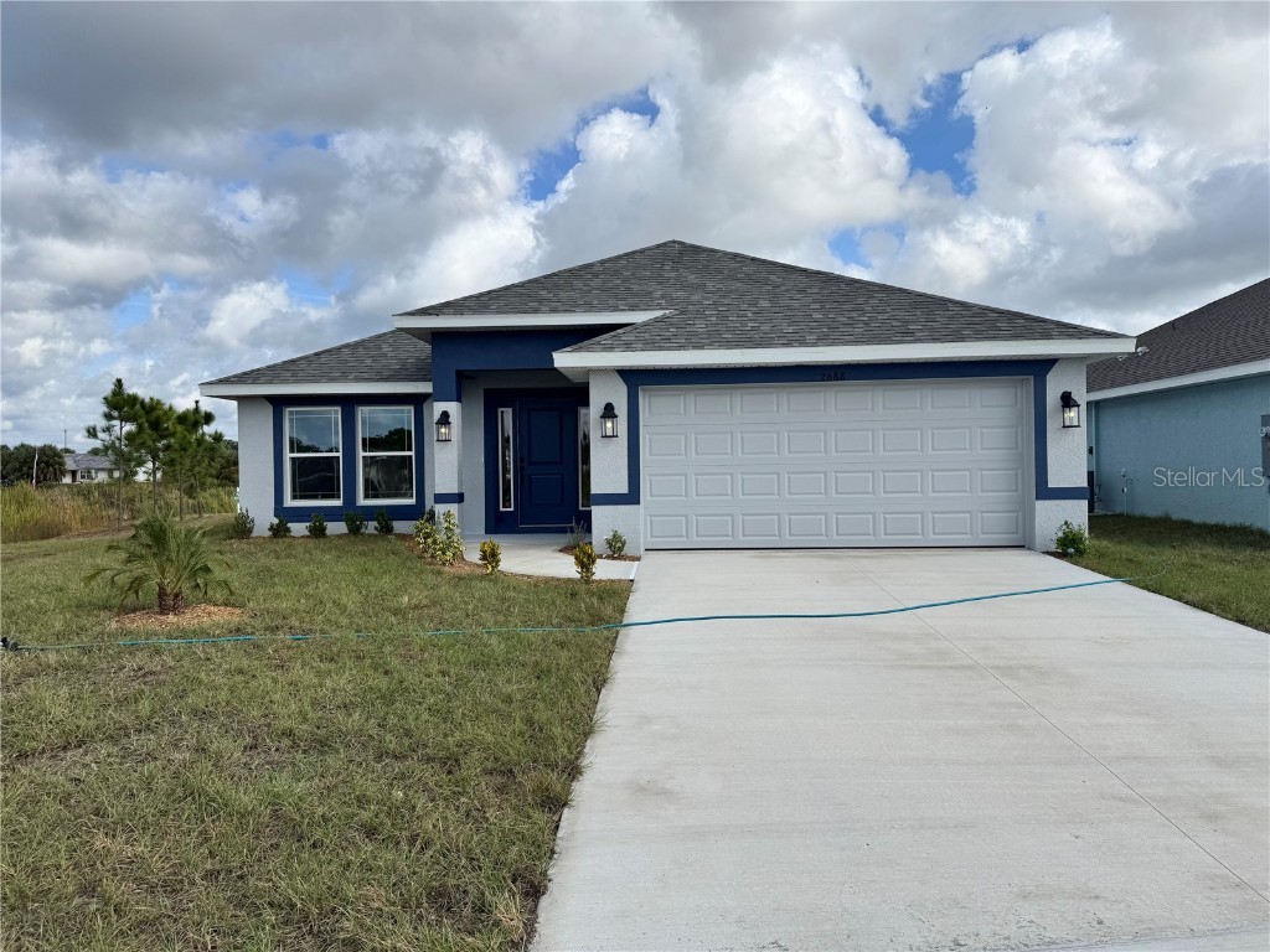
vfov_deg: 56.8
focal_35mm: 24
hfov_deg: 71.6
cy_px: 476
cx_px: 635
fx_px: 881
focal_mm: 6.76
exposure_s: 1/7092
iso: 80
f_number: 1.78
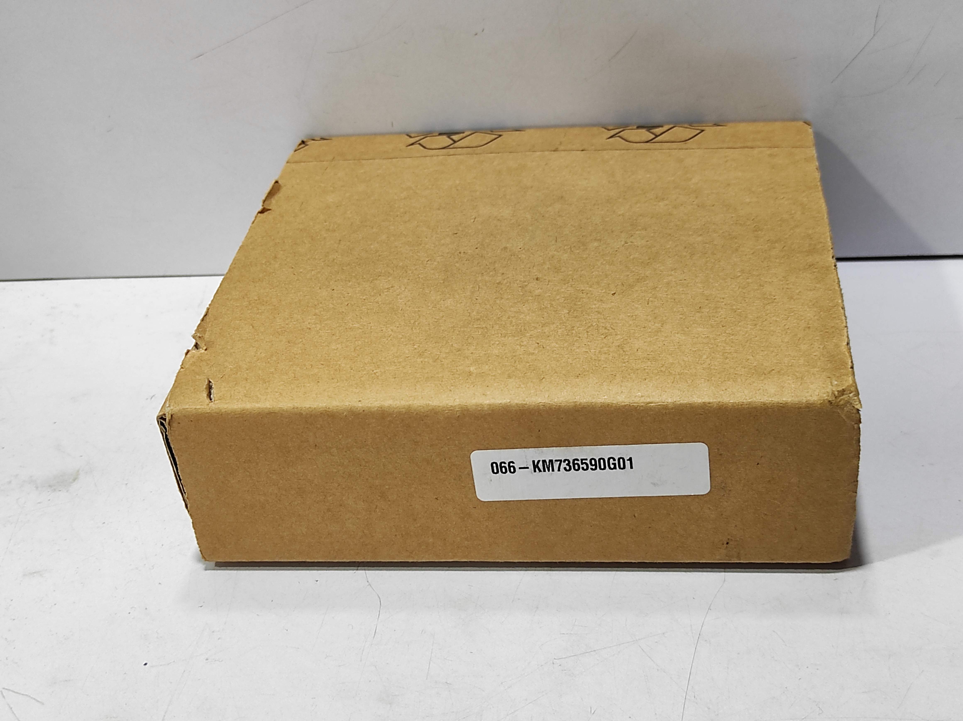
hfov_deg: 69.4
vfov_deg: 54.8
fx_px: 695
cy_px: 360
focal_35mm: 25
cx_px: 482
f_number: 1.89
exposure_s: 1/33
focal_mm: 5.43
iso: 366
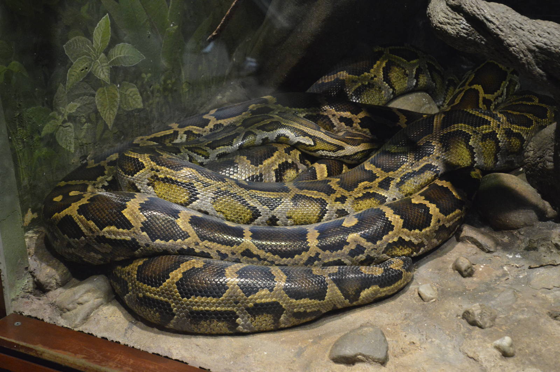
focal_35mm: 66
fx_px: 1026
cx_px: 280
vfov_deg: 20.6
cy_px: 186
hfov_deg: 30.5
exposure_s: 1/40
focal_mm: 44
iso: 3200
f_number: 4.8
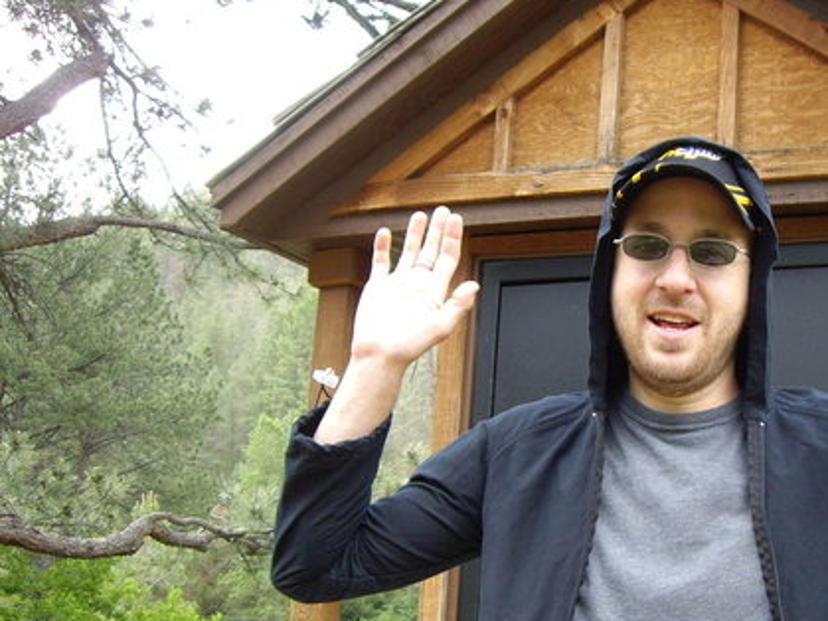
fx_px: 1387
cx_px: 628
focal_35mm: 58
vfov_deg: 25.1
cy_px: 398
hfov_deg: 32.6
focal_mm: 6.2
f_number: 2.7
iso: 100
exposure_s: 1/60
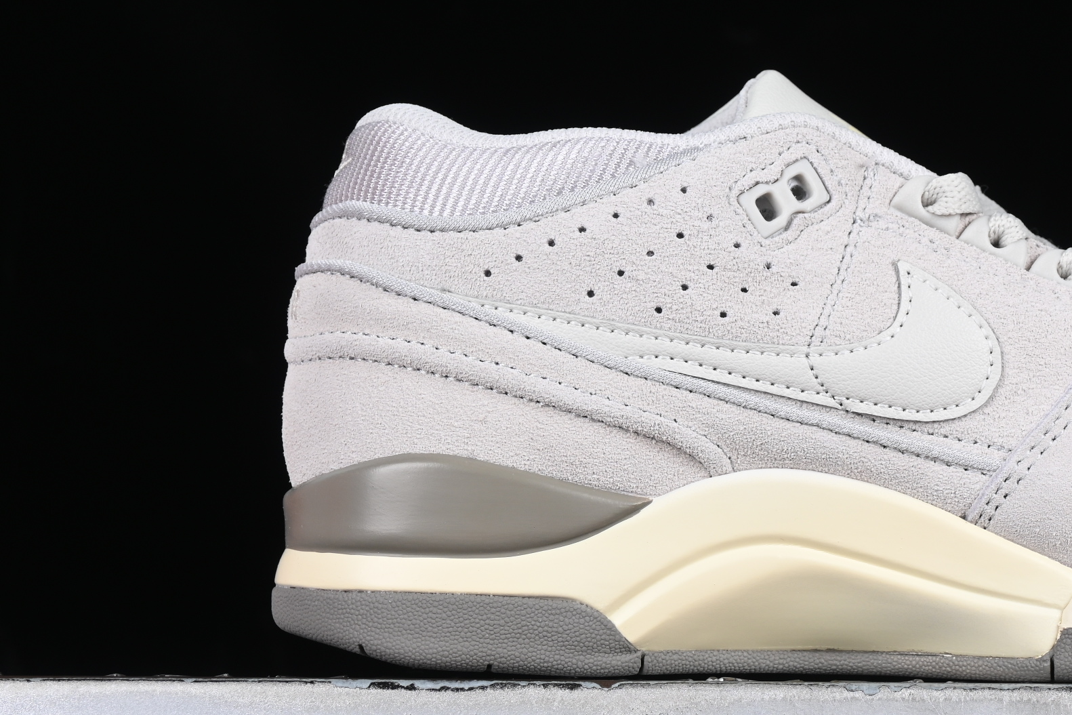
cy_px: 314
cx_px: 911
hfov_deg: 15.4
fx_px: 3931
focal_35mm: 132
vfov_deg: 10.4
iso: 160
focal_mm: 50
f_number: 8
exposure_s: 1/80
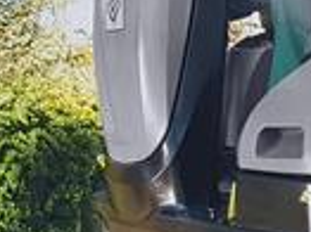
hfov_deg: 10.7
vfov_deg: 8.9
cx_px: 738
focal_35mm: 159
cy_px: 426
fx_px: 1427
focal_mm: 4.3
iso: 40
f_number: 1.7
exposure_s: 1/313
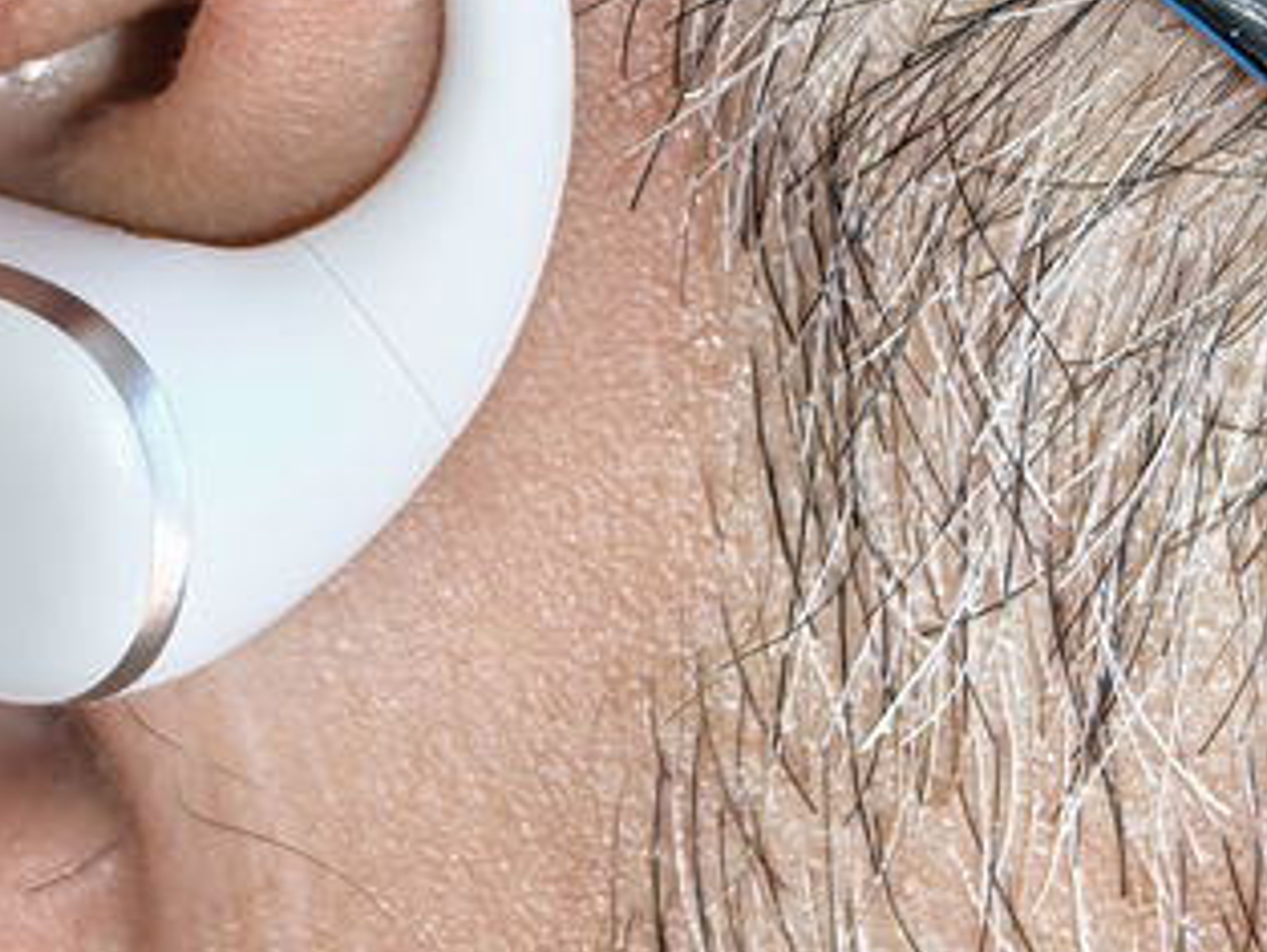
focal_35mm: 118
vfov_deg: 12.5
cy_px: 111
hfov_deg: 16.6
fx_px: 4321
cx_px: 273
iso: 64
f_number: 2
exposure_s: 1/98.4
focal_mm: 8.5
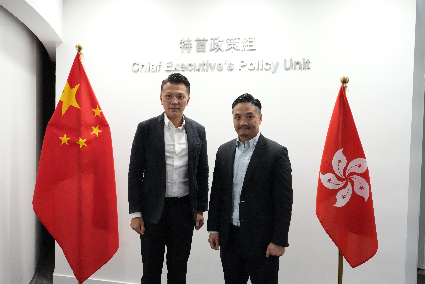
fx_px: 366
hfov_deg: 60.3
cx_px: 212
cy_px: 142
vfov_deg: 42.3
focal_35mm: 31
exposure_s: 1/125
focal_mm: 31
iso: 10000
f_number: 8
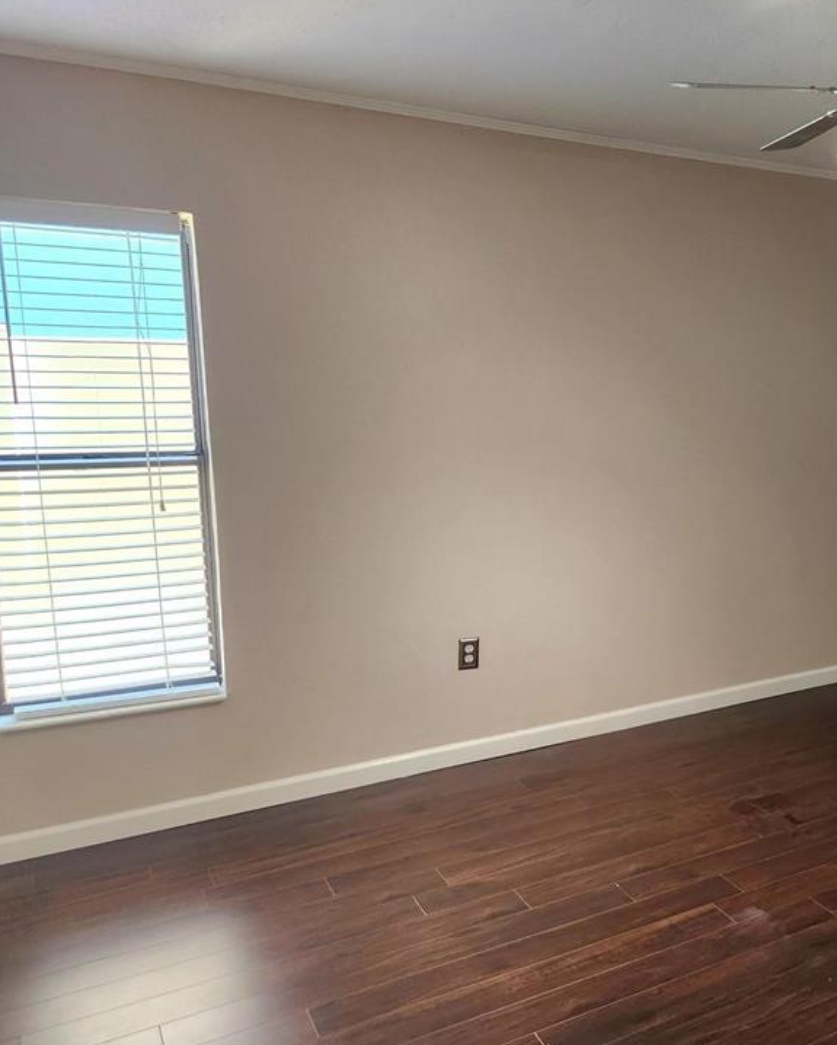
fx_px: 990
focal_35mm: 32
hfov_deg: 43.1
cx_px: 702
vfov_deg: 55.6
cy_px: 543
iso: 200
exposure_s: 1/120
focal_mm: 5.4
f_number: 1.8
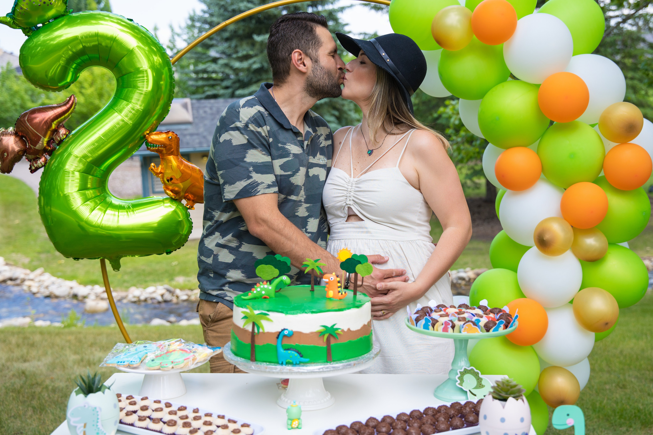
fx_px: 738
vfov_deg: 32.9
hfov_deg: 47.7
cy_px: 218
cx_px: 326
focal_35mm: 41
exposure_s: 1/400
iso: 200
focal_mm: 40.7
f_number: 3.5
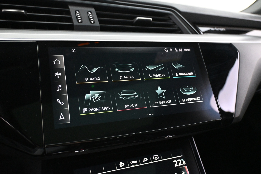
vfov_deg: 42.6
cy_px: 87
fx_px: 223
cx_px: 130
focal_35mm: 31
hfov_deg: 60.7
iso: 4000
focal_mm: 20.5
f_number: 3.8
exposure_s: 1/25
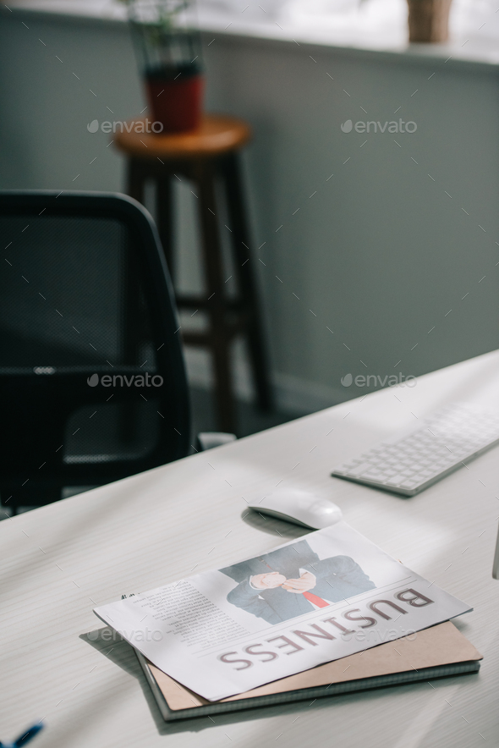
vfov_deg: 23.9
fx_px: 1766
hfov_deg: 16.1
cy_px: 374
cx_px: 250
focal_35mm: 85
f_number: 3.2
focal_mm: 85
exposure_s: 1/4000
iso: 800
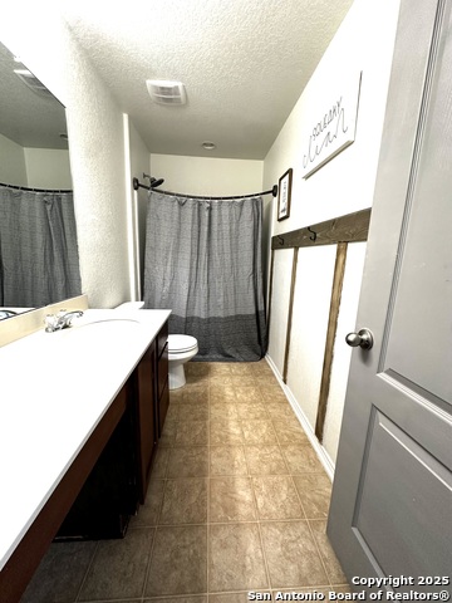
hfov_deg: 85.7
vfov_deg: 102.1
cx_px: 226
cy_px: 302
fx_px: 244
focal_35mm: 14
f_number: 2.2
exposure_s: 1/60
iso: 200
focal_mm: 2.22
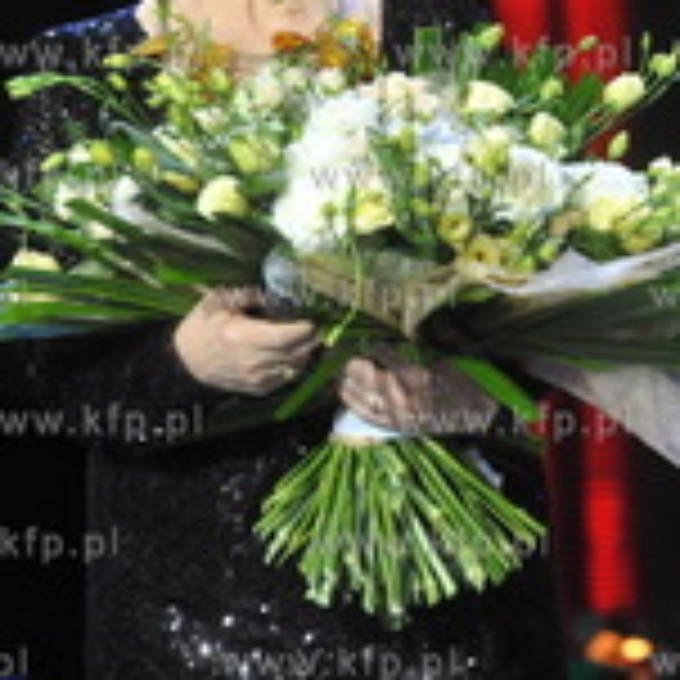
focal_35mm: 451
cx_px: 671
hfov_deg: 3.9
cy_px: 113
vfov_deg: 3.9
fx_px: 10023
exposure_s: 1/250
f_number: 5.6
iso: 3200
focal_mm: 200
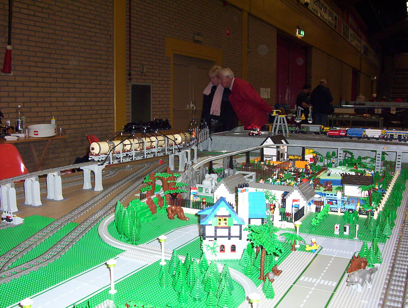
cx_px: 204
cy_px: 154
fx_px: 508
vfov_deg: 33.7
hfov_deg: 43.8
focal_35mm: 43
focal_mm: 5.77
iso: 140
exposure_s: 1/60
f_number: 2.73
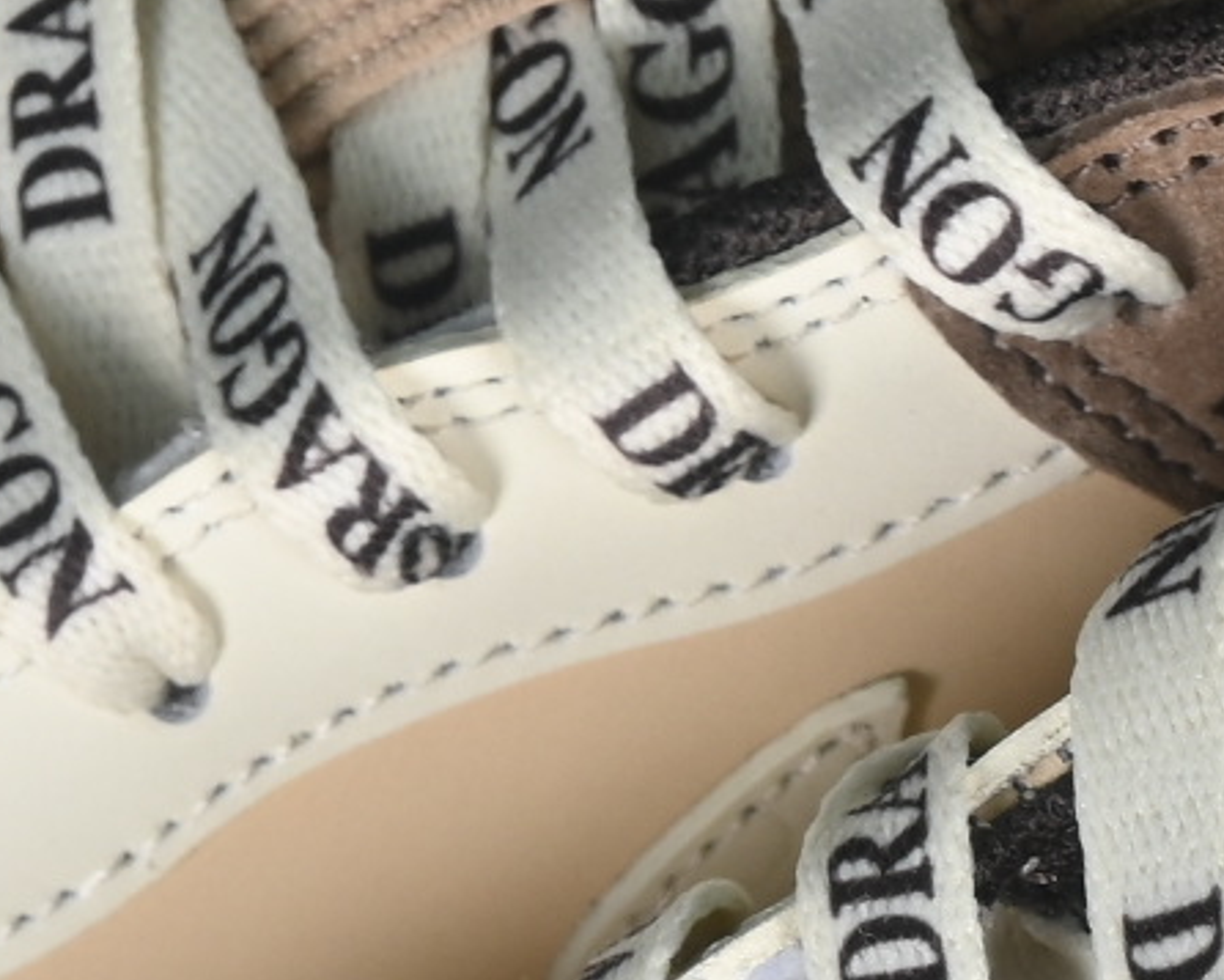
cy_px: 1309
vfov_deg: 3.5
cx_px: 843
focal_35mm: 439
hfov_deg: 4.4
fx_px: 15907
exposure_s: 1/60
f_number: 7.1
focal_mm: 50
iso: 160
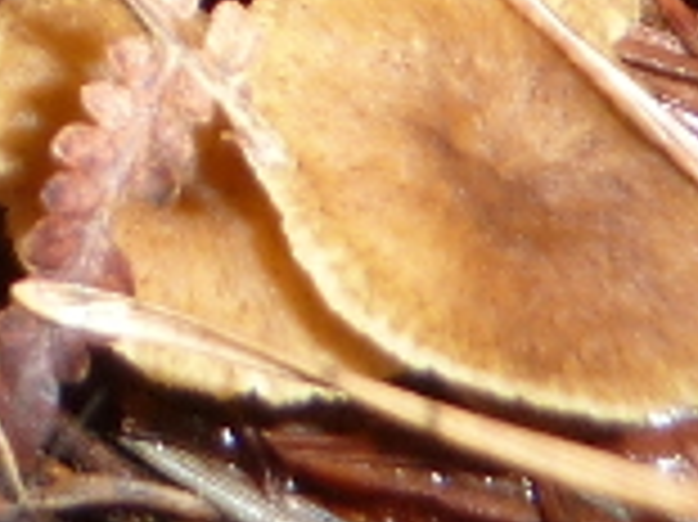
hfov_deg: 10.2
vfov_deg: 7.7
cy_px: -1125
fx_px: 3325
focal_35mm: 165
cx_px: -1072
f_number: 3.3
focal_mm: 4.1
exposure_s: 1/60
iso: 100
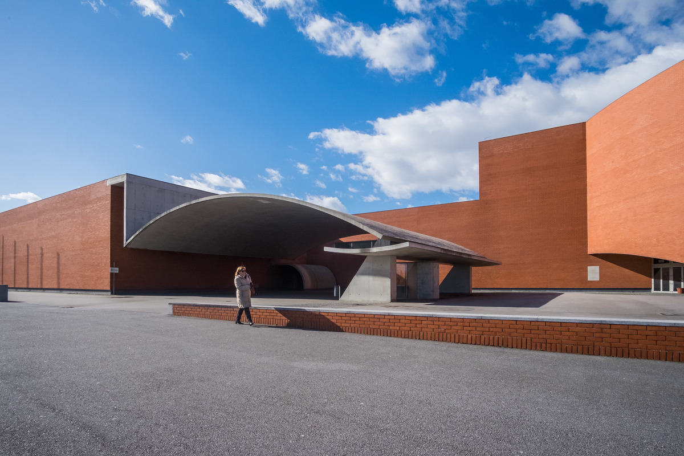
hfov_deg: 90.0
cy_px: 228
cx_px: 342
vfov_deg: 67.4
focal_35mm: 18
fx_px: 342
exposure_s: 1/1000
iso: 1250
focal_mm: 12
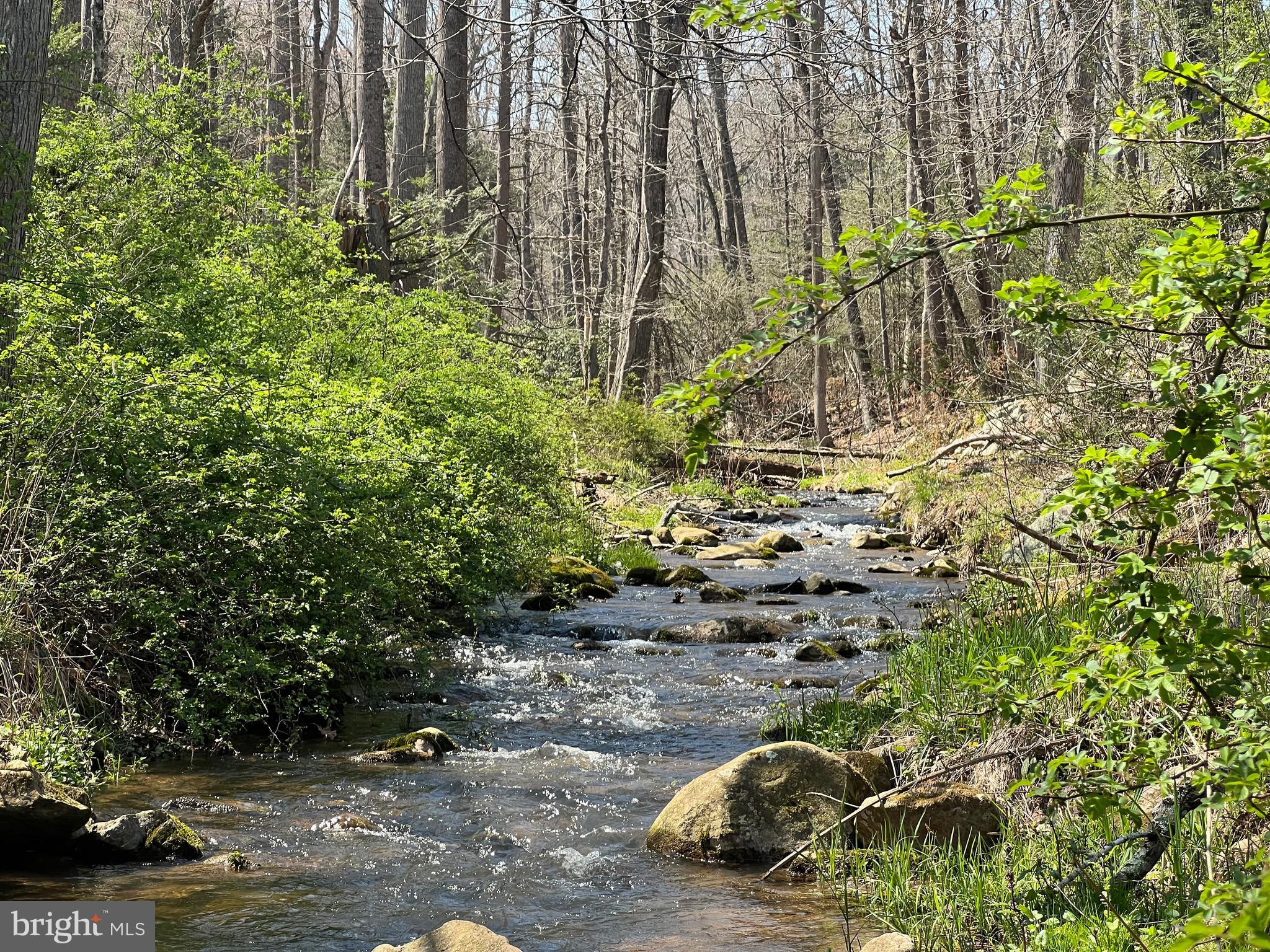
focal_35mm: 77
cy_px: 476
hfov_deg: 25.3
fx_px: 2825
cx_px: 635
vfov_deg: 19.1
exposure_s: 1/196
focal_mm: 9
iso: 32
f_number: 2.8
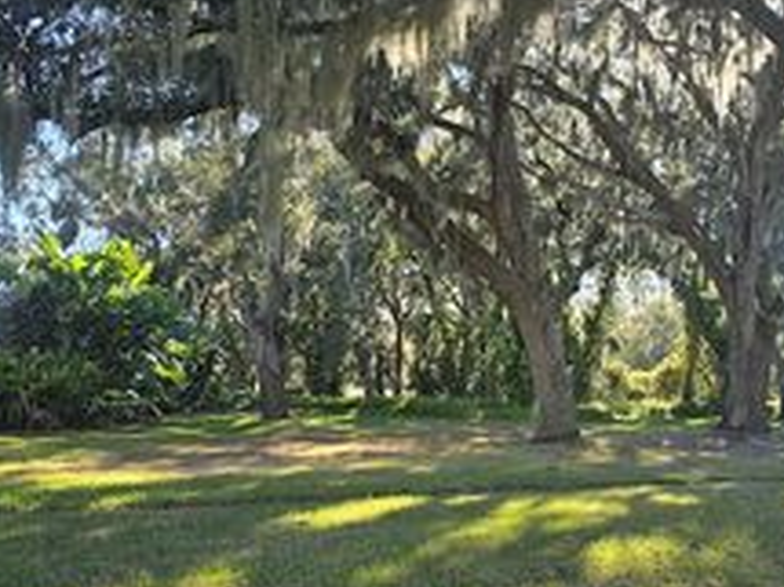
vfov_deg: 31.4
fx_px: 1041
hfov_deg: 41.1
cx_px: 458
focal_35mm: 46
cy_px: 341
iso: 12
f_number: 1.7
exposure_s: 1/270
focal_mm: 6.3
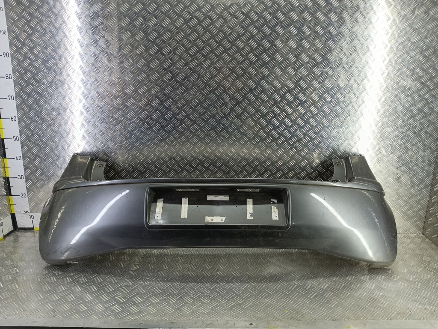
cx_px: 219
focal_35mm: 23
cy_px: 164
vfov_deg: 58.9
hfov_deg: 73.9
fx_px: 291
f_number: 1.6
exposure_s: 1/50
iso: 148
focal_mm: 4.11
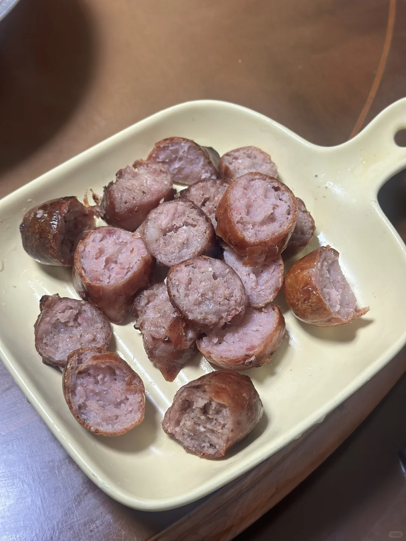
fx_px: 751
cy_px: 270
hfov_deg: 30.3
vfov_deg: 39.7
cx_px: 203
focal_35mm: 48
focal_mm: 6.86
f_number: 1.78
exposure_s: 1/50
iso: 200
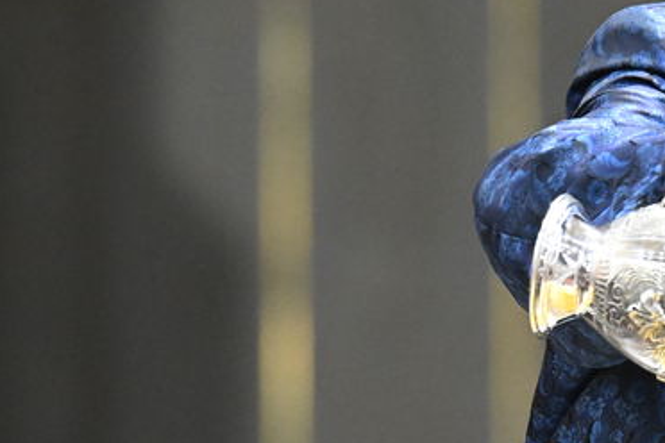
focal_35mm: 753
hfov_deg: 2.7
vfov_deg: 1.8
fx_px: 13908
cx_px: 931
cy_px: 369
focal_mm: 200
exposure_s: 1/160
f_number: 4
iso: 5000
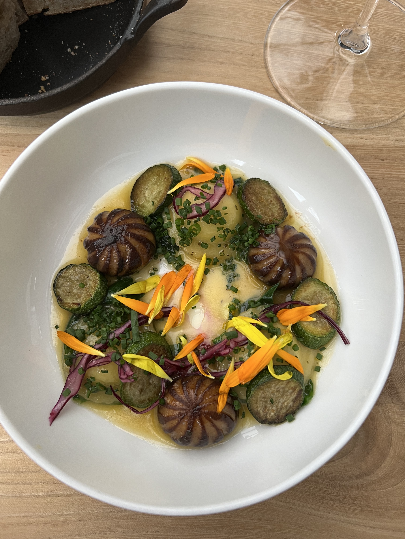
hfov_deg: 53.1
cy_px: 270
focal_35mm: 26
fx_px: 406
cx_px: 202
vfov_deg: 67.3
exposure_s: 1/50
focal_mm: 5.7
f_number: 1.5
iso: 80
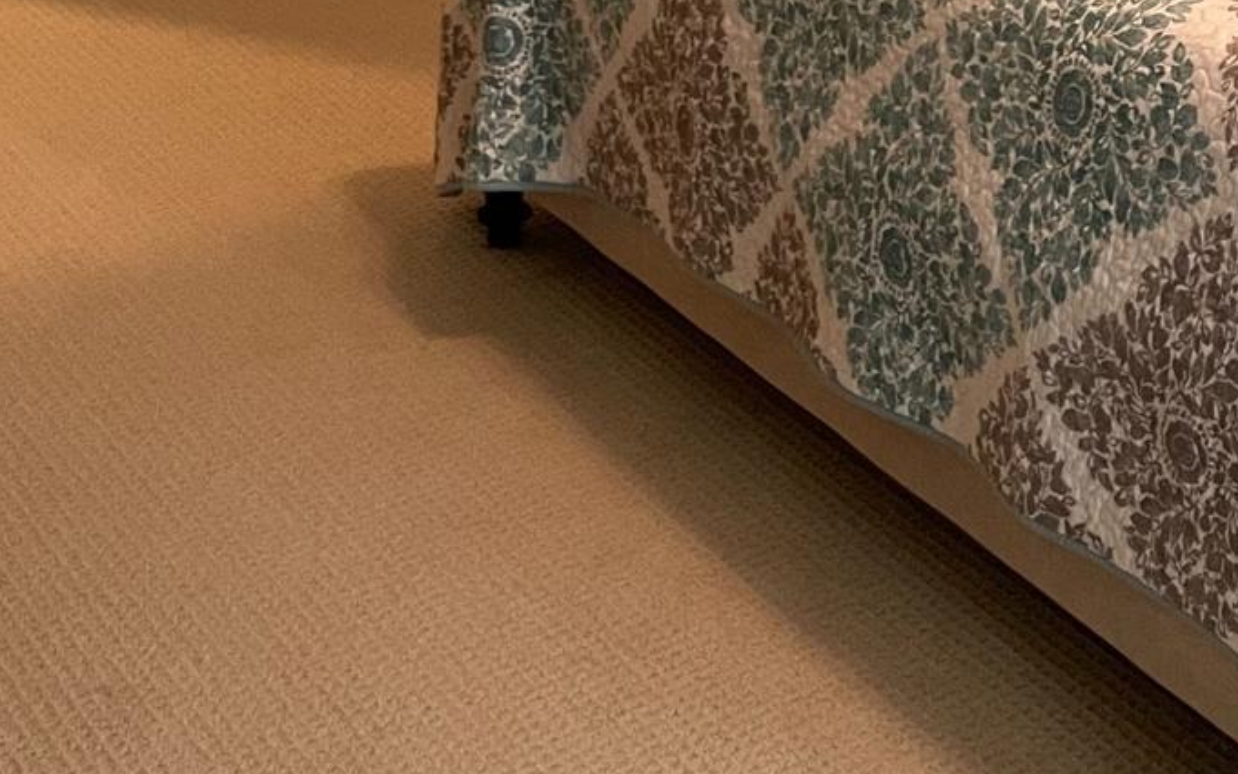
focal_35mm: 83
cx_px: 1451
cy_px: -401
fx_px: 2800
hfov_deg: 23.0
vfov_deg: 14.6
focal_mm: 4.2
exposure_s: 1/60
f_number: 1.6
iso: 400
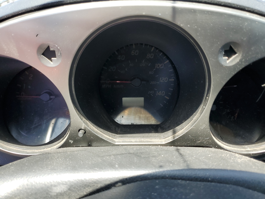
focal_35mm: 26
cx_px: 132
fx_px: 199
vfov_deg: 53.1
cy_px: 100
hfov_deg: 67.3
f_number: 1.5
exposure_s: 1/294
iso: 50
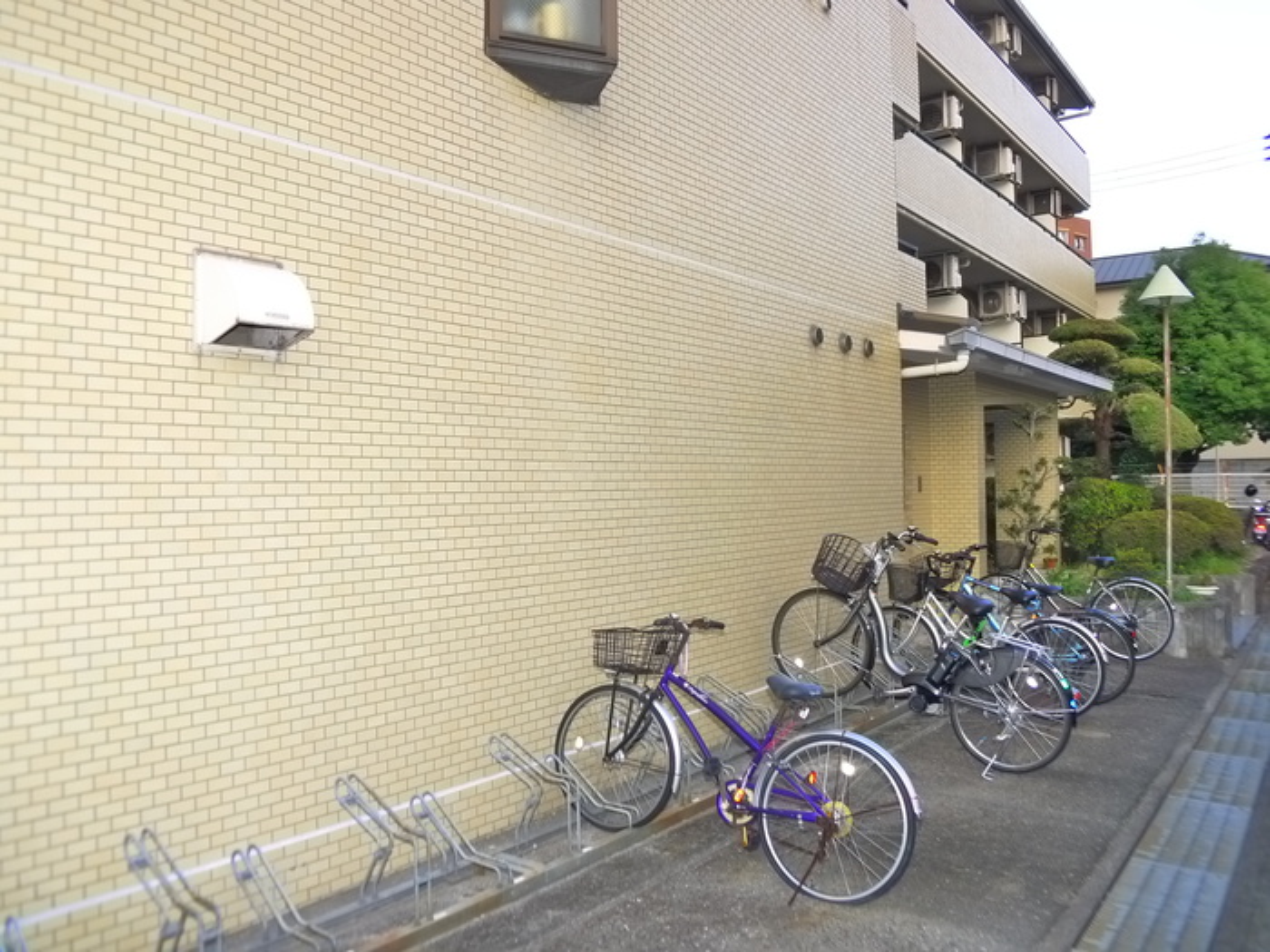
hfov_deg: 52.6
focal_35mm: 35
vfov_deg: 40.7
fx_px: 1284
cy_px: 476
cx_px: 635
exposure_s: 1/100
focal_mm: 7.5
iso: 400
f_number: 2.5
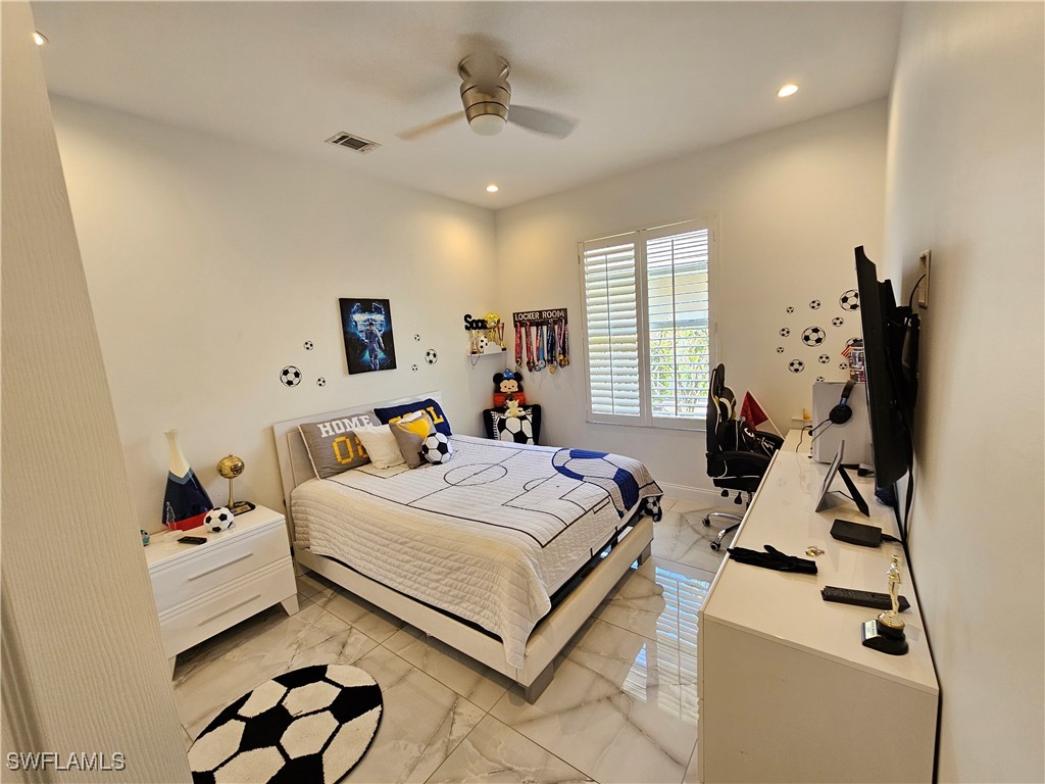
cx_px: 522
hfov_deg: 106.2
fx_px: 392
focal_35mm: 13
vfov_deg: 89.9
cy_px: 392
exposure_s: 1/60
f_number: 2.2
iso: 125
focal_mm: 2.2
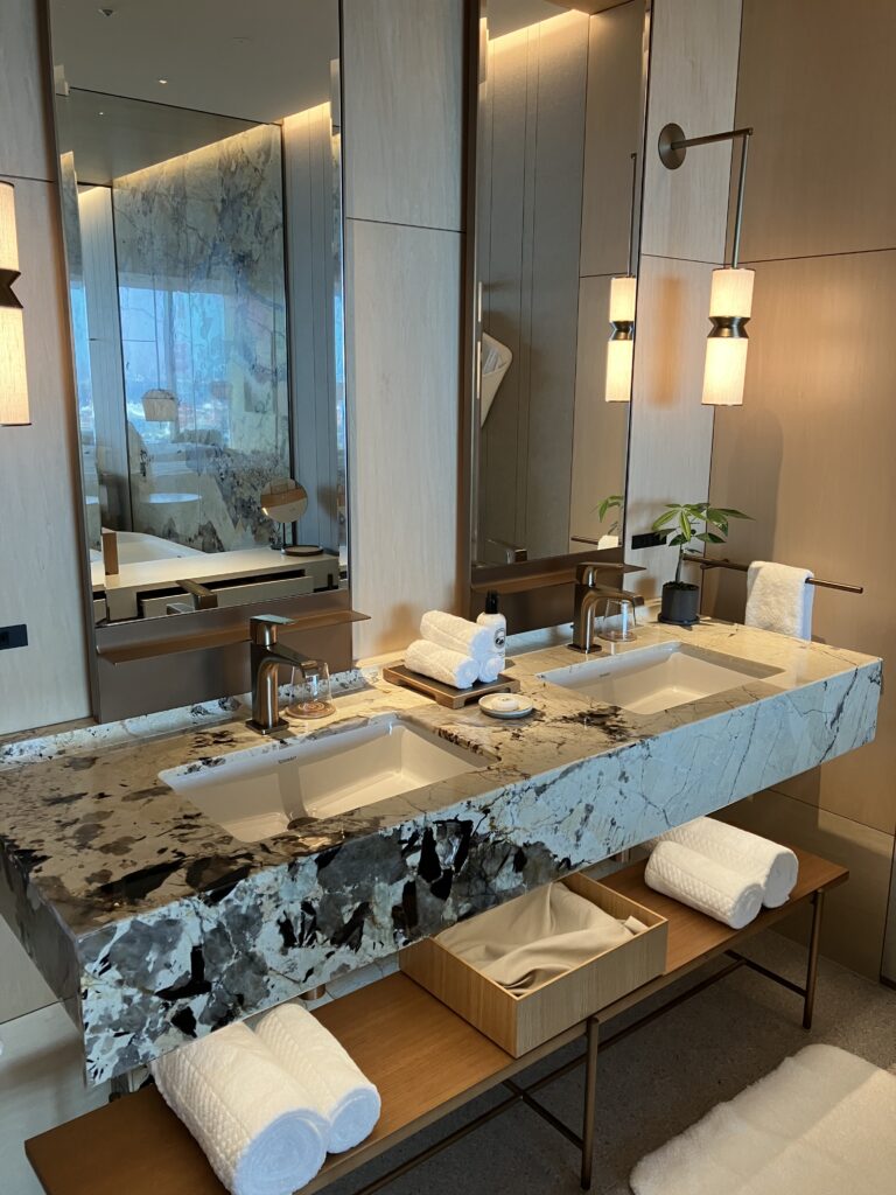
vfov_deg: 63.4
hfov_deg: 49.7
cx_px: 448
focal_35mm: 28
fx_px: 966
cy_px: 598
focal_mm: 3.99
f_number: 1.8
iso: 100
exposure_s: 1/50
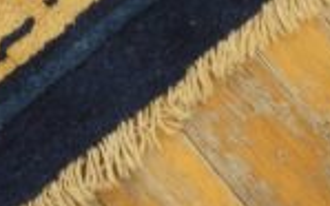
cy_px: -198
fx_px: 1160
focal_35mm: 129
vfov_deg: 9.5
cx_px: -2
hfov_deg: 15.9
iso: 1000
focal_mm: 21
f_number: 4
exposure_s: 1/60
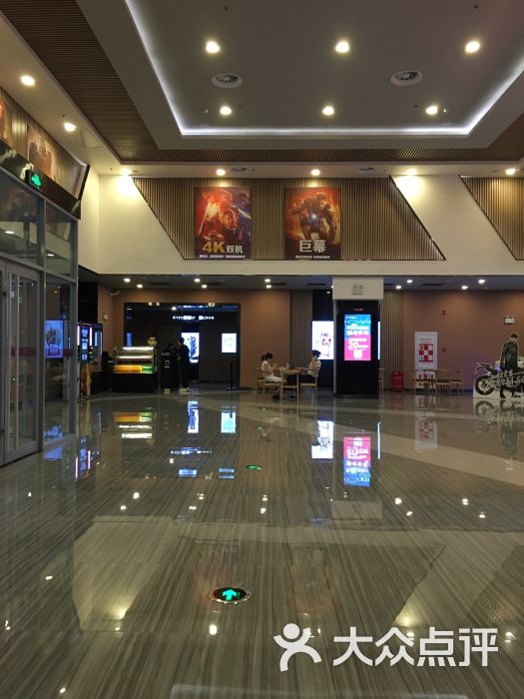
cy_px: 350
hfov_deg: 48.2
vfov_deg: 61.7
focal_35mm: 29
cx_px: 262
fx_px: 585
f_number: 2.2
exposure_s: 1/33
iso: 200
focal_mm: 4.15
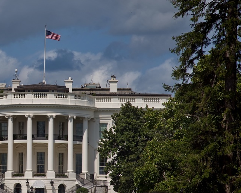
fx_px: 1605
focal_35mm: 225
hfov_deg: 8.5
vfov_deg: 6.9
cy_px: 99
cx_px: 2
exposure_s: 1/400
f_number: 10
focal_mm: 120
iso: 100
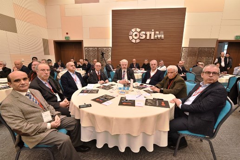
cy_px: 80
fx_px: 107
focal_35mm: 16
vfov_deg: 73.8
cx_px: 120
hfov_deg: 96.7
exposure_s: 1/125
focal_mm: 16
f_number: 5
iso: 800
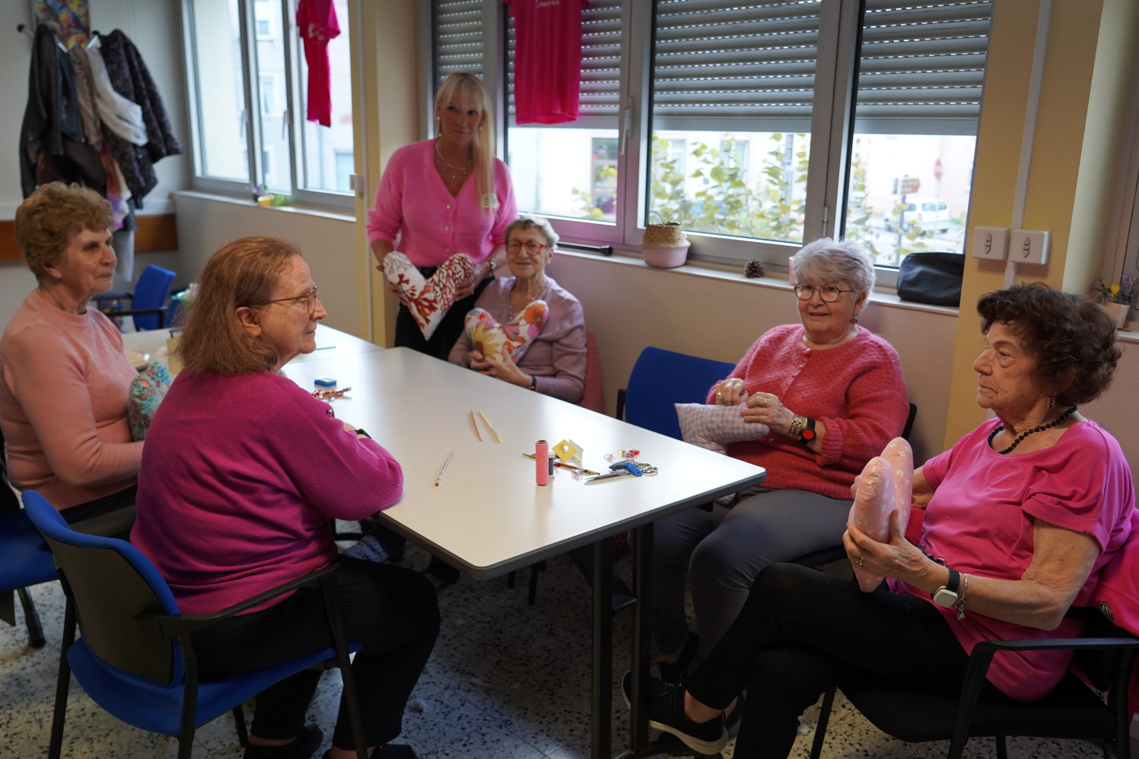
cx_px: 585
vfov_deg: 43.6
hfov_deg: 61.9
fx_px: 949
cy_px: 378
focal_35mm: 30
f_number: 4
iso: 1250
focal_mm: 29
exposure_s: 1/160
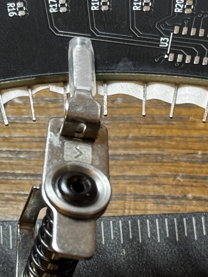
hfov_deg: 7.0
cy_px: 237
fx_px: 1690
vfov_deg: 9.3
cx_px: 83
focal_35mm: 211
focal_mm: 6.76
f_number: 1.78
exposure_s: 1/60
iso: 125
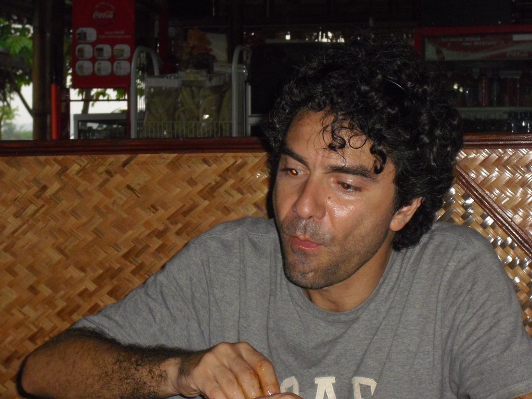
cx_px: 266
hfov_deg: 17.4
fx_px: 1737
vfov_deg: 13.1
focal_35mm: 113
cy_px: 200
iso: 400
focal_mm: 18.6
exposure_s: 1/60
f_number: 5.2
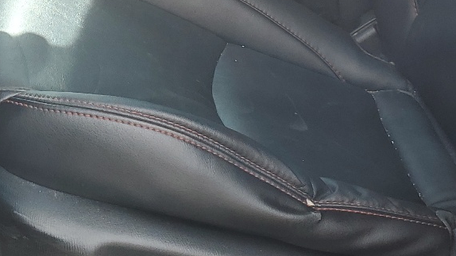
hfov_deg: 25.9
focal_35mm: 79
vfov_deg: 14.6
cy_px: -91
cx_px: 40
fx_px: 955
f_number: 1.5
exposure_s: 1/435
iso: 50
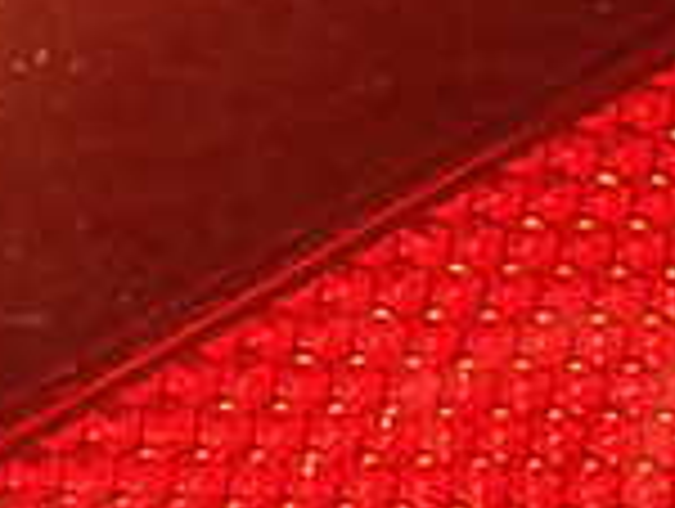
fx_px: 2500
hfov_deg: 15.3
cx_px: 130
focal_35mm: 128
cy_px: -126
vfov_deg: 11.4
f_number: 2.4
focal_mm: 5.79
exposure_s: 1/30
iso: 640
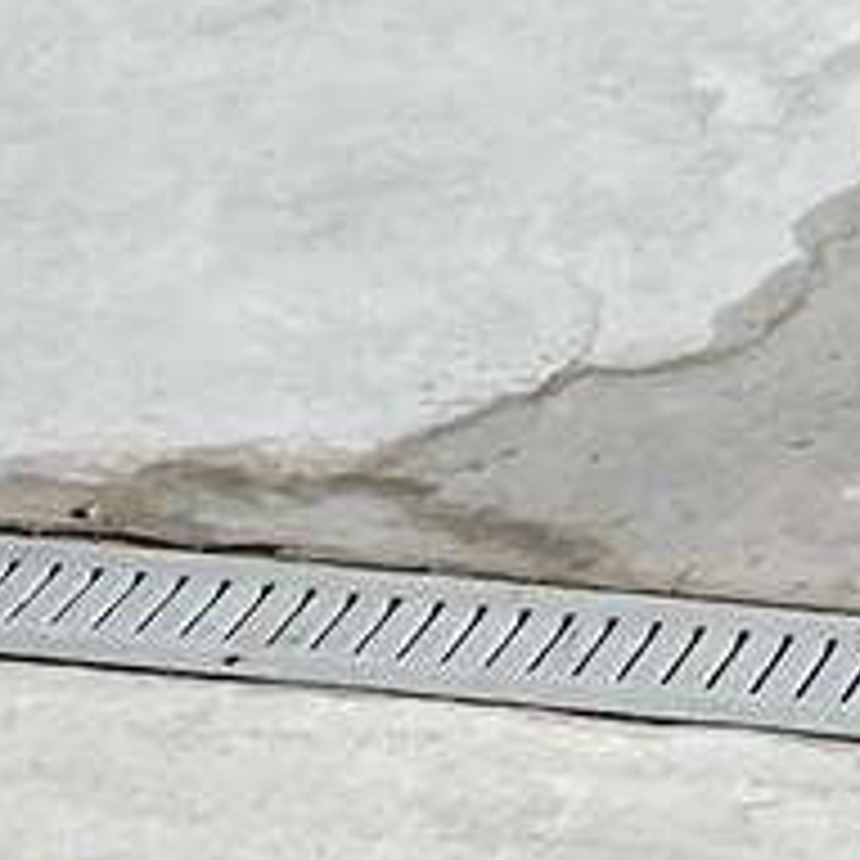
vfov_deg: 7.8
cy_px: -1729
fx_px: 5425
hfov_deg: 8.6
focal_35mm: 193
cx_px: 1679
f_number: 1.8
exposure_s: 1/5025
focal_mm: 4.25
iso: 32
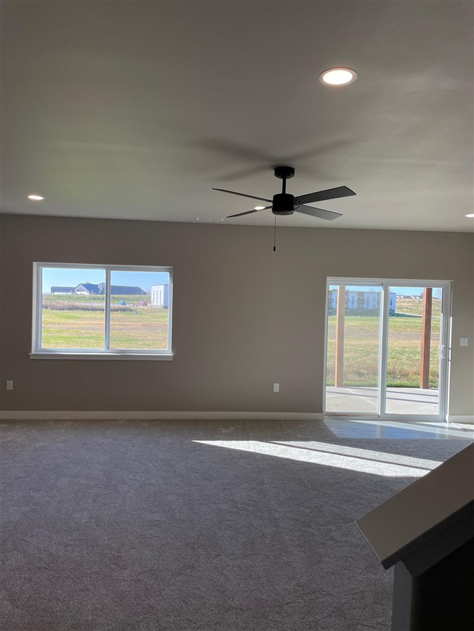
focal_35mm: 26
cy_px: 316
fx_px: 475
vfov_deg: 67.3
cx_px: 237
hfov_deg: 53.1
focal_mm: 4.2
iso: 32
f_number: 1.6
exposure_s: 1/682
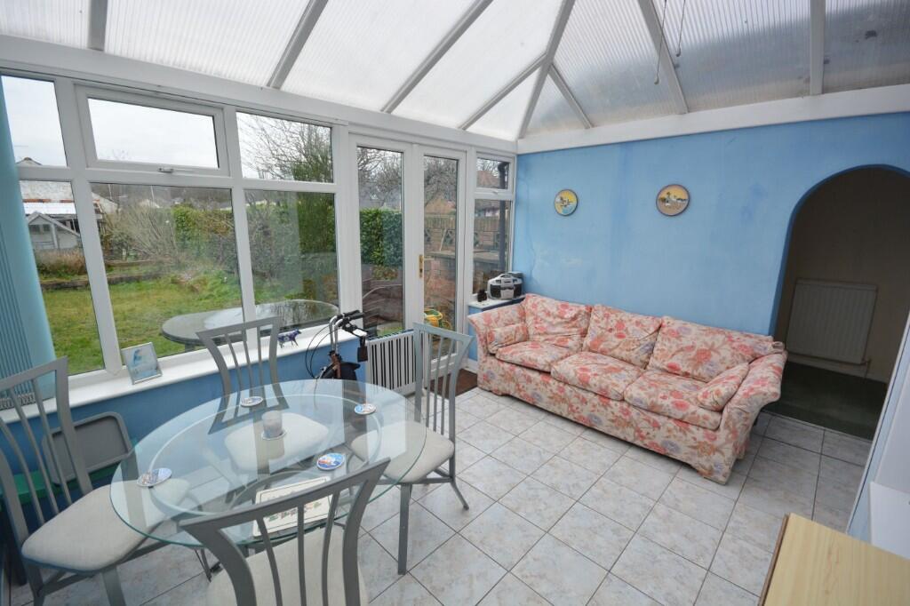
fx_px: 379
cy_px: 303
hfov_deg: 100.4
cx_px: 455
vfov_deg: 77.3
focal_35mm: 15
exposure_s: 1/200
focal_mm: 10
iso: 400
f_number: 8
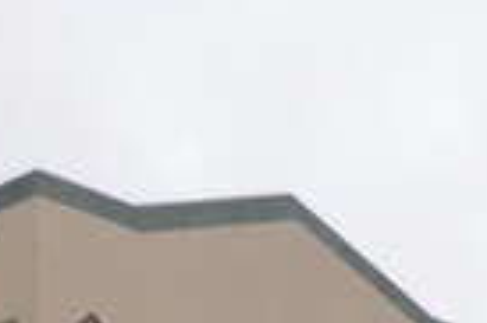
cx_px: -110
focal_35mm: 158
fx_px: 2135
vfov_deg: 8.1
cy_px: 701
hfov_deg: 12.7
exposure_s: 1/80
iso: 200
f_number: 4.5
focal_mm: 18
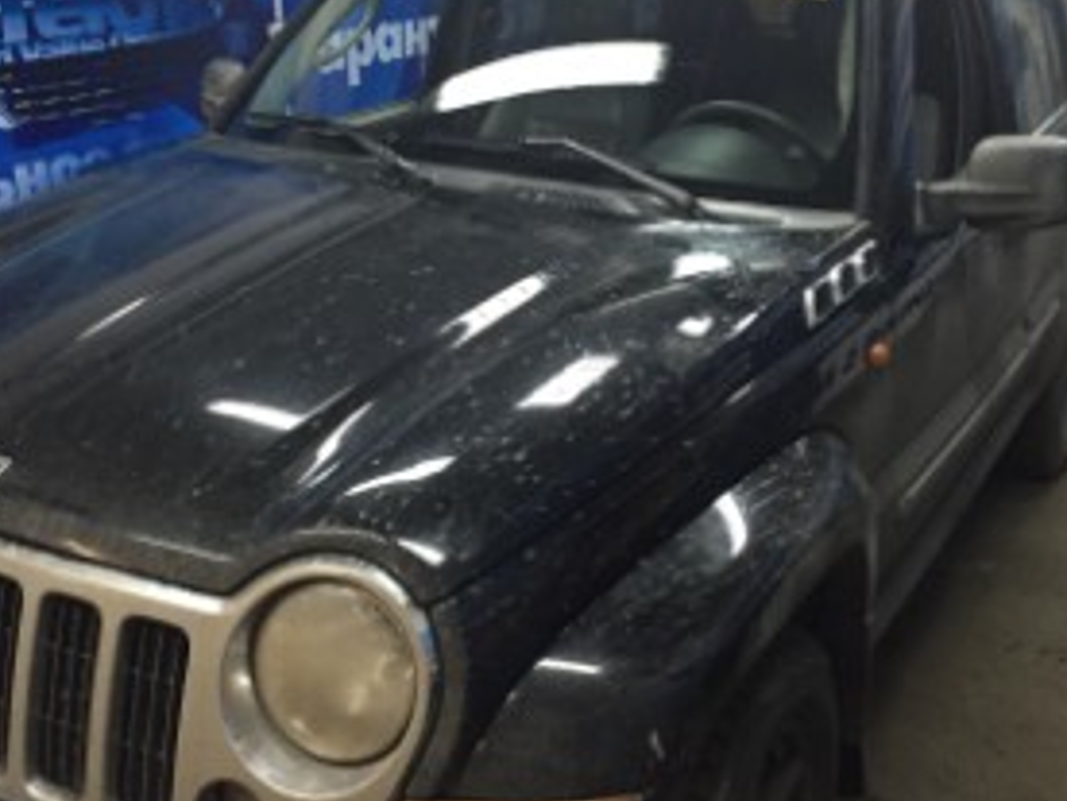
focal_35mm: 42
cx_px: 564
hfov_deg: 44.8
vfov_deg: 34.1
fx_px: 1295
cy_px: 279
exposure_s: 1/33
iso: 250
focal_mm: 4.15
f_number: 2.2
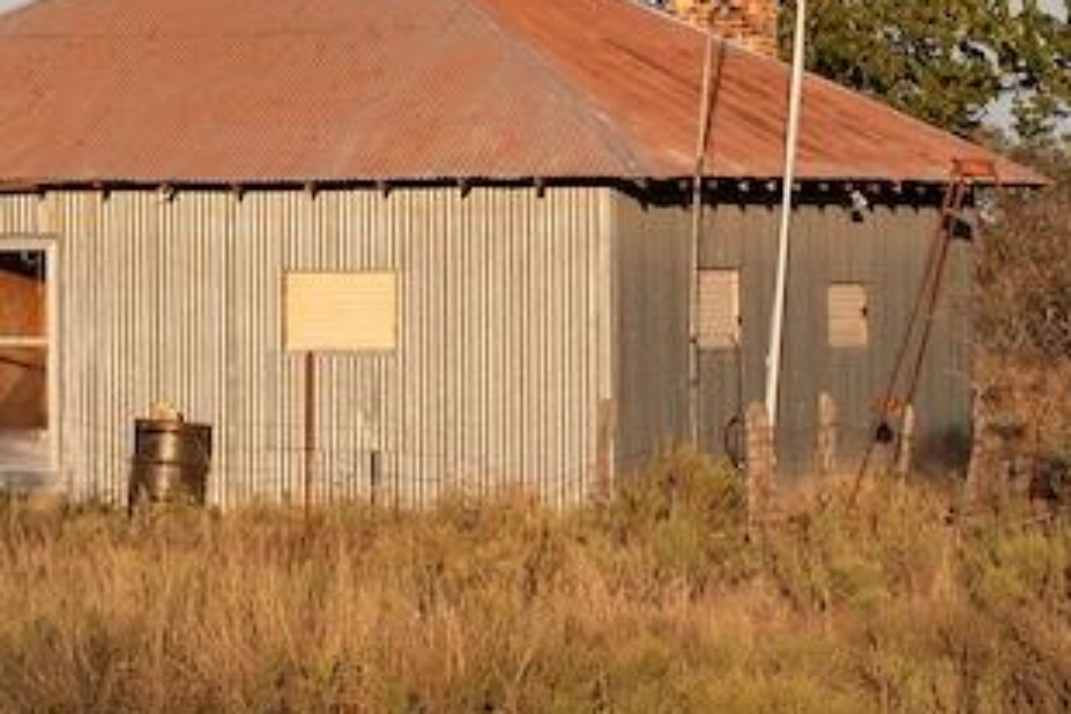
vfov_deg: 7.7
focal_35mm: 178
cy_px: 170
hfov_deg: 11.5
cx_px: 69
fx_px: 5295
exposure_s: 1/350
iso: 400
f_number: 13
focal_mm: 55
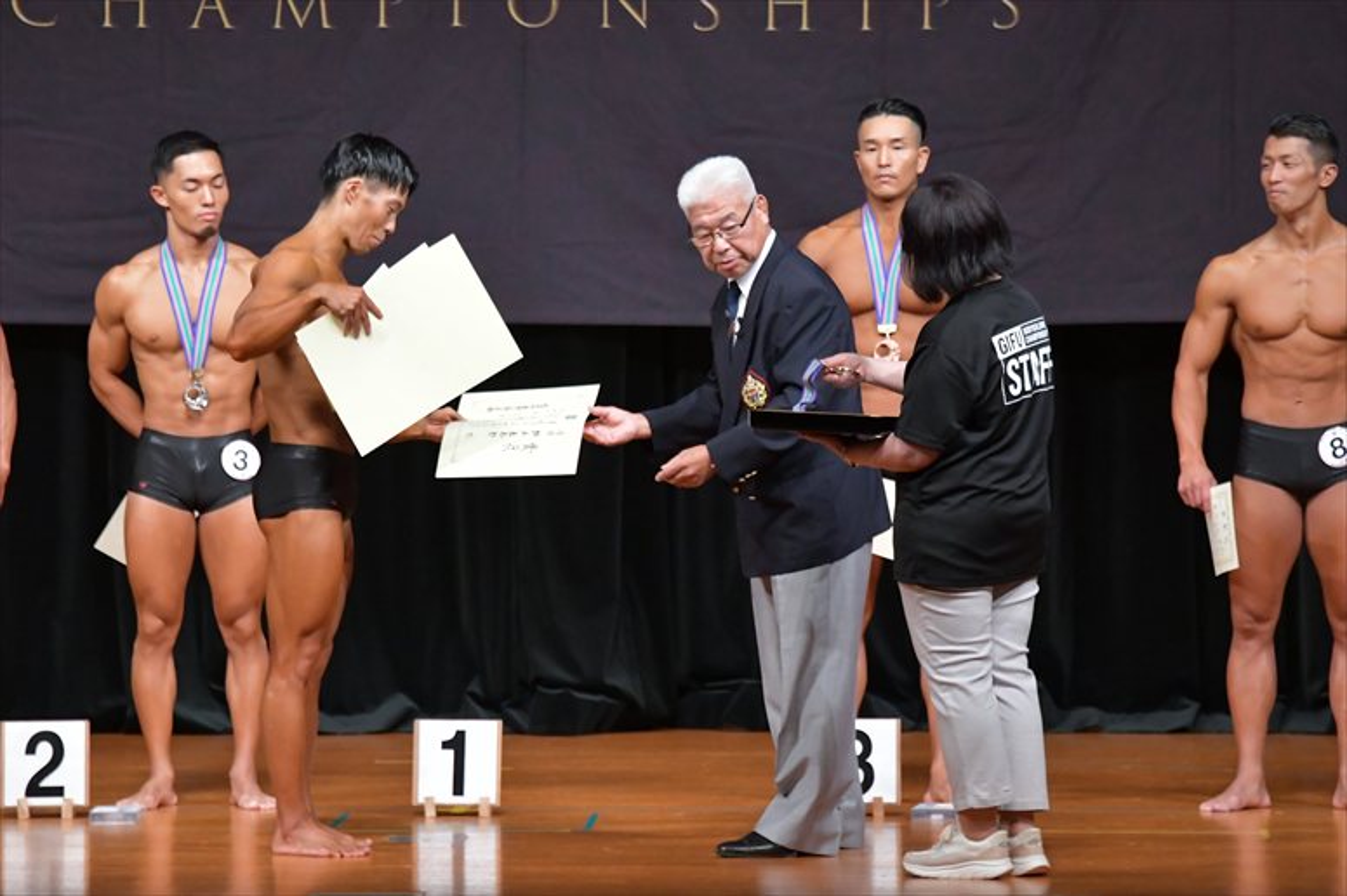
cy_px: 448
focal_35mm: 255
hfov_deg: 8.1
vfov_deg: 5.4
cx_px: 674
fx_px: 9537
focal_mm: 170
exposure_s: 1/400
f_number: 5.6
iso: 5000
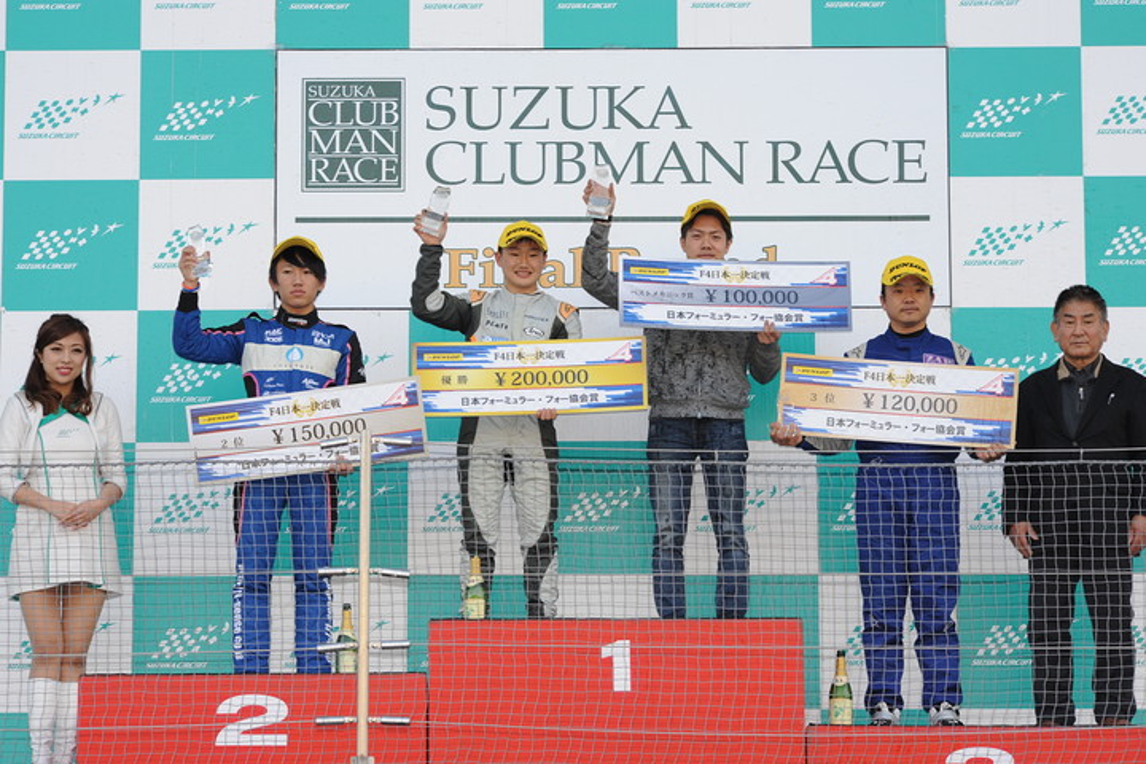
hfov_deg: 11.4
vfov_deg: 7.6
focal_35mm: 180
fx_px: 5730
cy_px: 382
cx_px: 573
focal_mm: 180
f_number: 8
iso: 800
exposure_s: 1/250
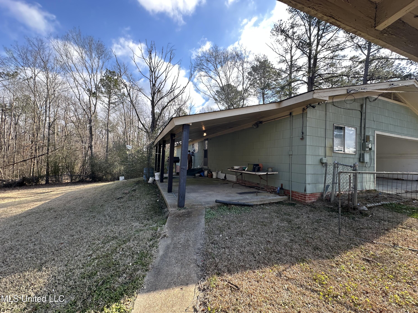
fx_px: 169
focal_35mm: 14
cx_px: 209
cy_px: 156
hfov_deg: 102.1
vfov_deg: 85.7
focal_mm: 2.22
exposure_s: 1/260
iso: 40
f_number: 2.2
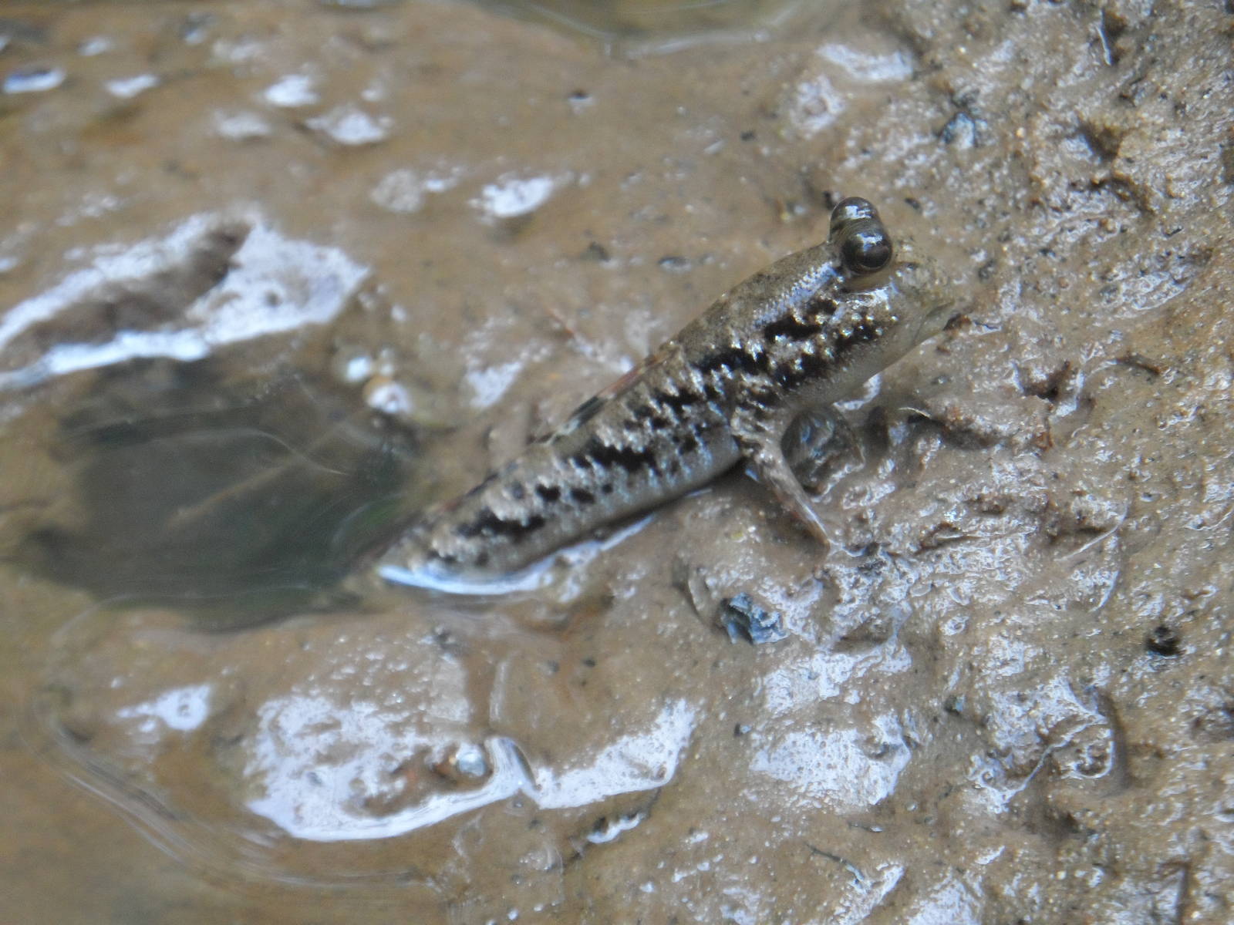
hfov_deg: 11.1
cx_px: 617
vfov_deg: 8.3
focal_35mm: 178
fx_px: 6345
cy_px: 462
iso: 480
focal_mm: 28.9
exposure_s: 1/90
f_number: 4.5
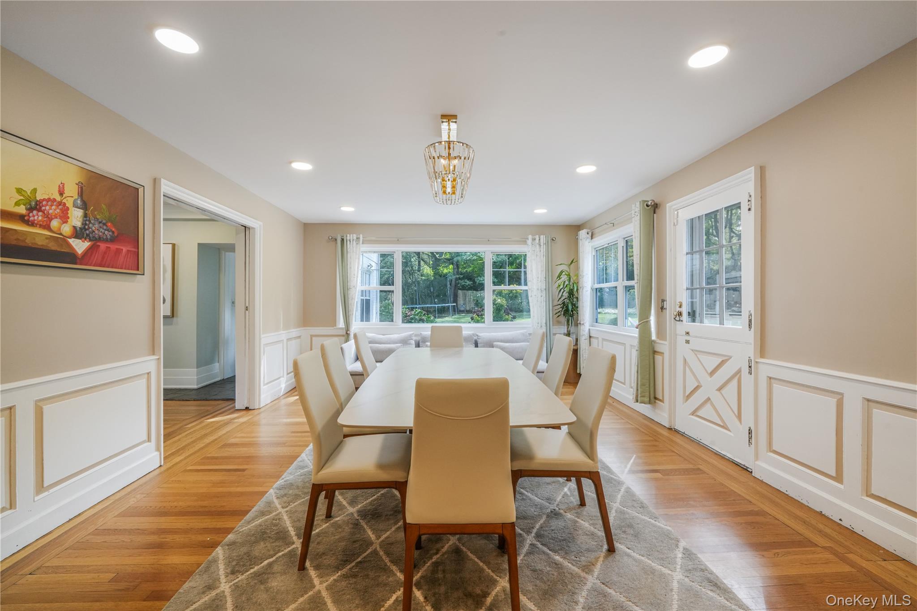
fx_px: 357
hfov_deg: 104.3
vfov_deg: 81.2
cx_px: 458
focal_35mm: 14
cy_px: 306
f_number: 14
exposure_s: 1/125
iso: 1600
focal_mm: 14
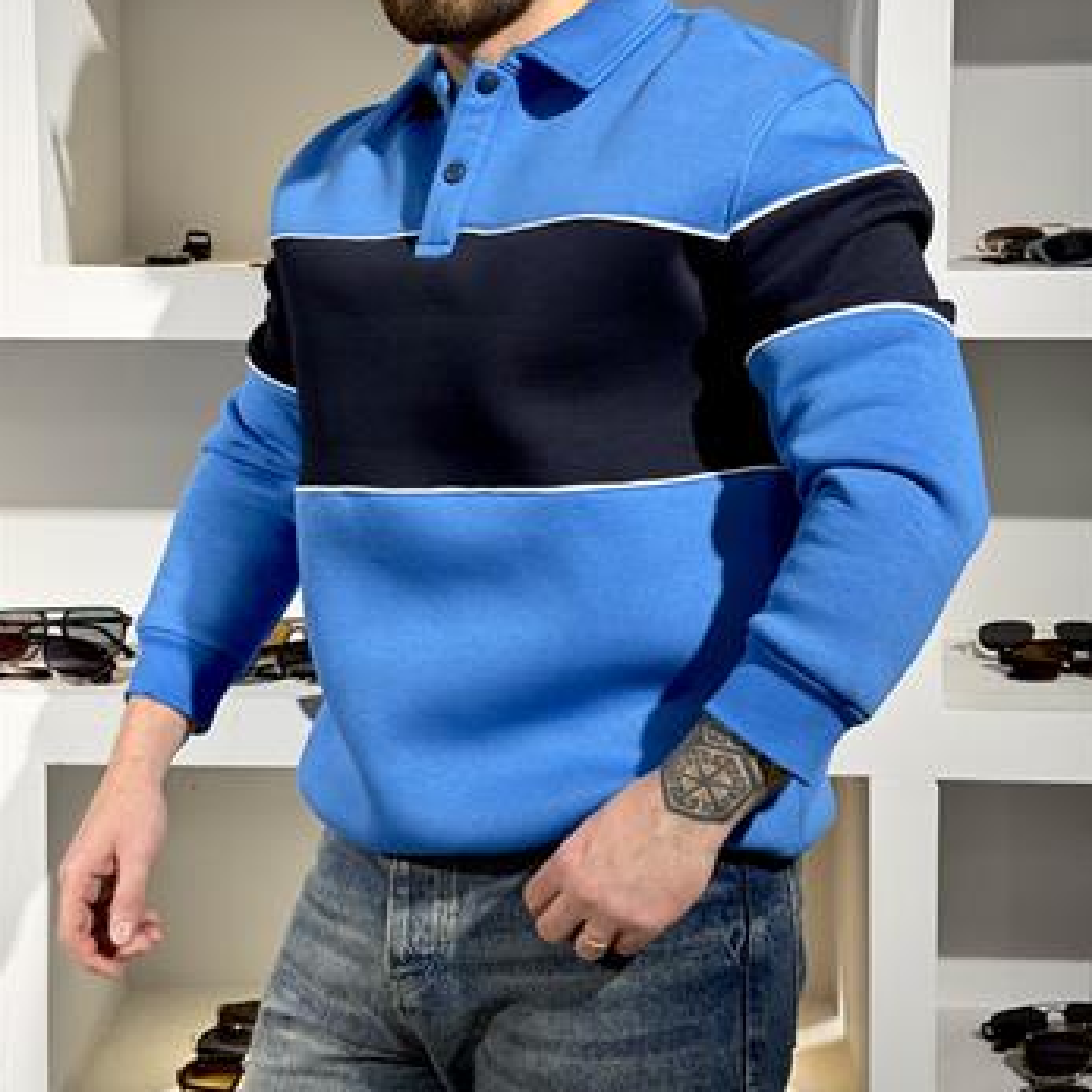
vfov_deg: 29.8
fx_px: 2034
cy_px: 365
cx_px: 544
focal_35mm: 57
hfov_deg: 30.0
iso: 80
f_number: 1.78
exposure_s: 1/100
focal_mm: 6.76
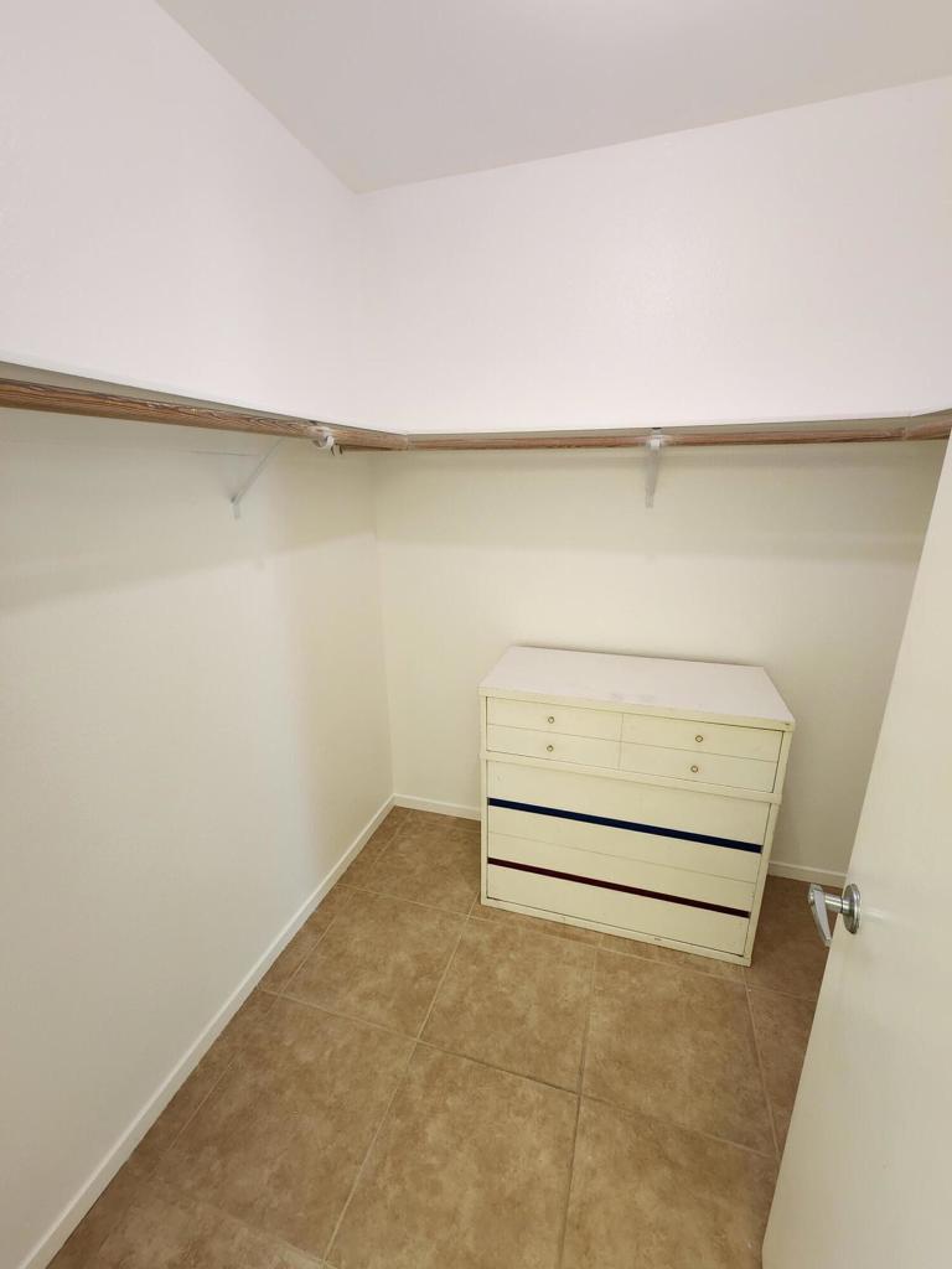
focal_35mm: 13
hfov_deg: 89.9
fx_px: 477
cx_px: 476
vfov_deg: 106.2
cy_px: 634
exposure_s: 1/60
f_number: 2.2
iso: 200
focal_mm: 2.2
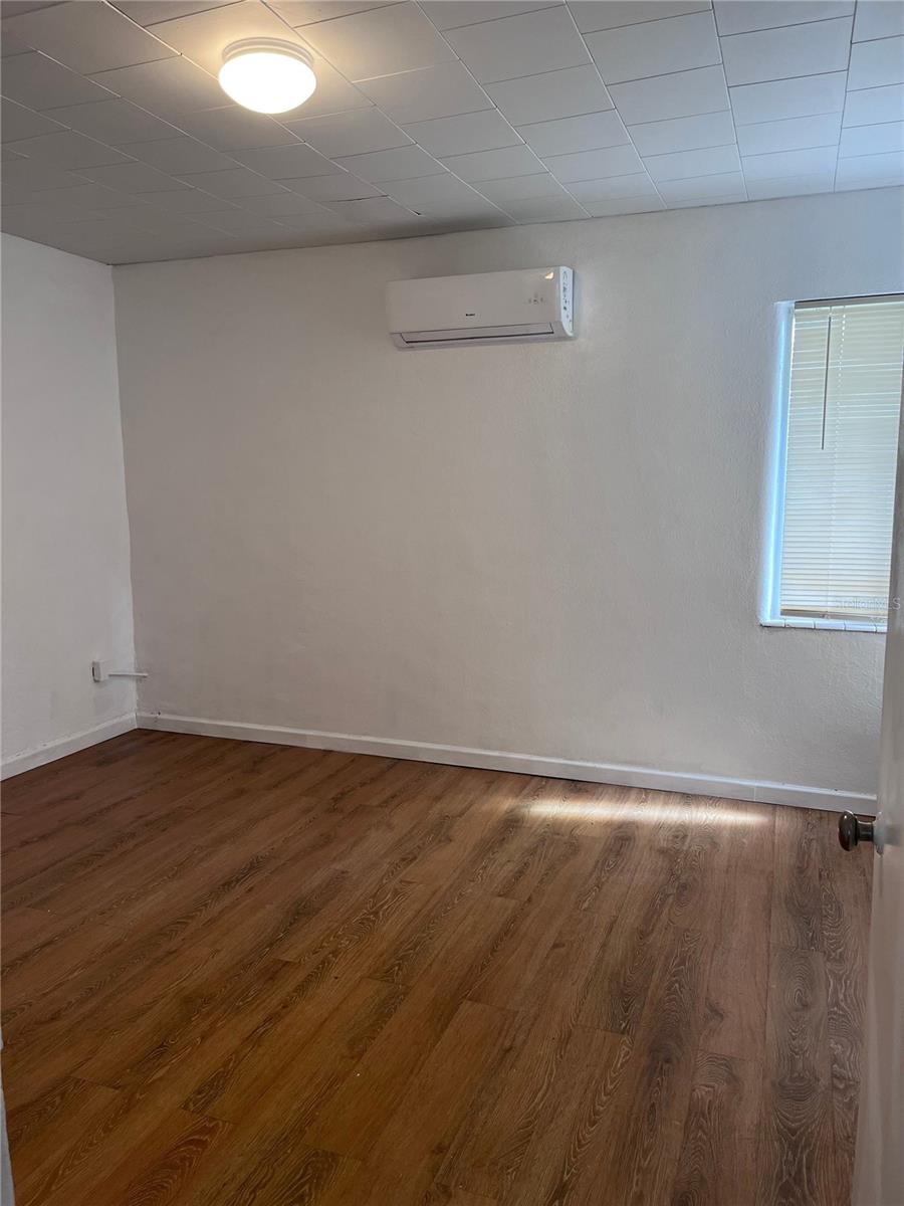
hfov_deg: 53.1
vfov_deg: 67.3
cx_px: 452
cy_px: 603
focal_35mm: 26
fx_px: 905
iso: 100
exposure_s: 1/120
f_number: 1.6
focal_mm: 5.1
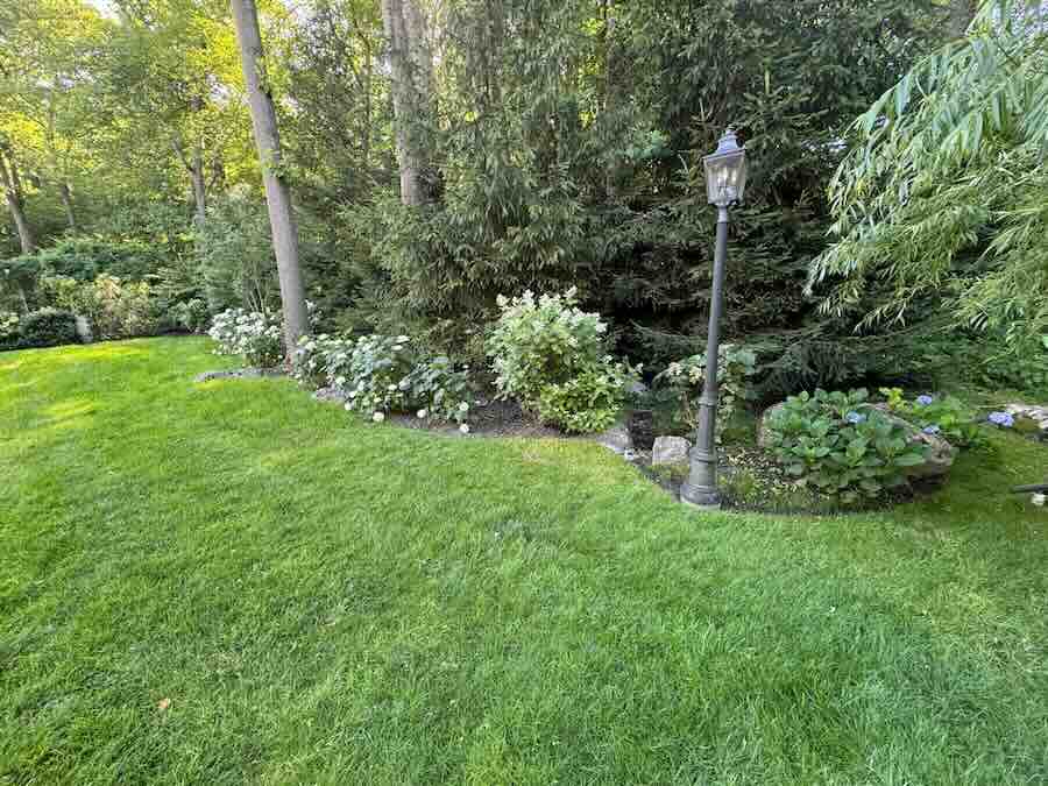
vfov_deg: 85.7
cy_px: 393
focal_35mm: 14
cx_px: 524
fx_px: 424
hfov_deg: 102.1
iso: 250
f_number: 2.2
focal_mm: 2.22
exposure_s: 1/99
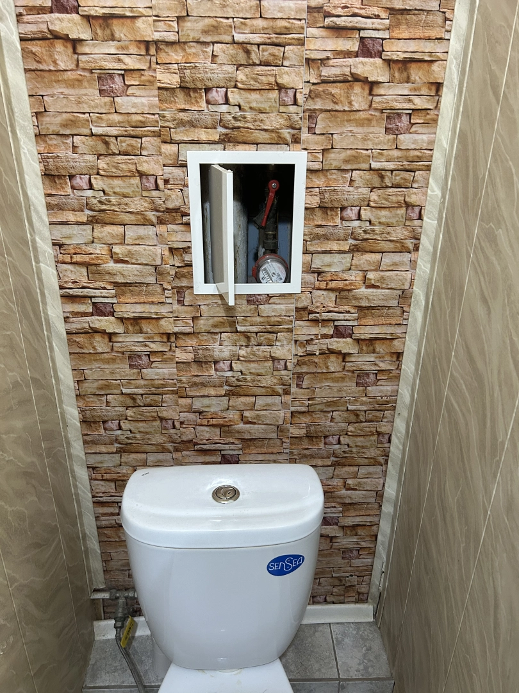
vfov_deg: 67.3
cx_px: 260
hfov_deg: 53.1
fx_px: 520
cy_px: 346
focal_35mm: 26
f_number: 1.5
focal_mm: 5.7
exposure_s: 1/50
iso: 250
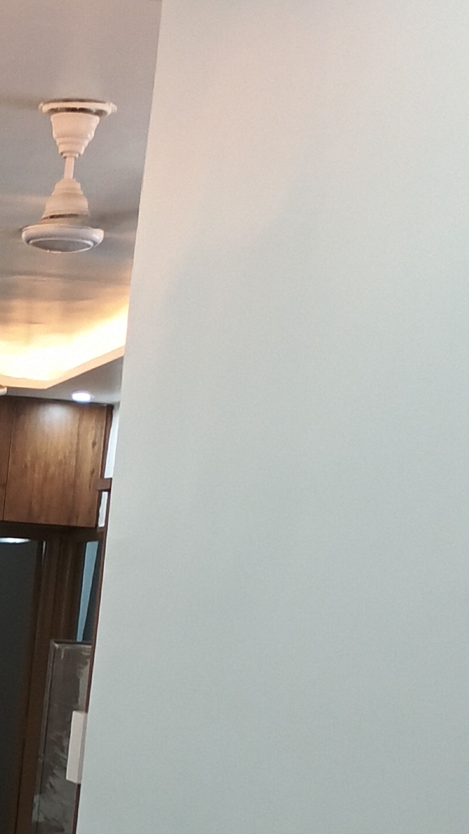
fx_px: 1924
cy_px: 856
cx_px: -300
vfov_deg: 23.3
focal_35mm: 87
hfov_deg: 12.9
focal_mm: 4.26
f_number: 1.8
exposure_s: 1/50
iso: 239
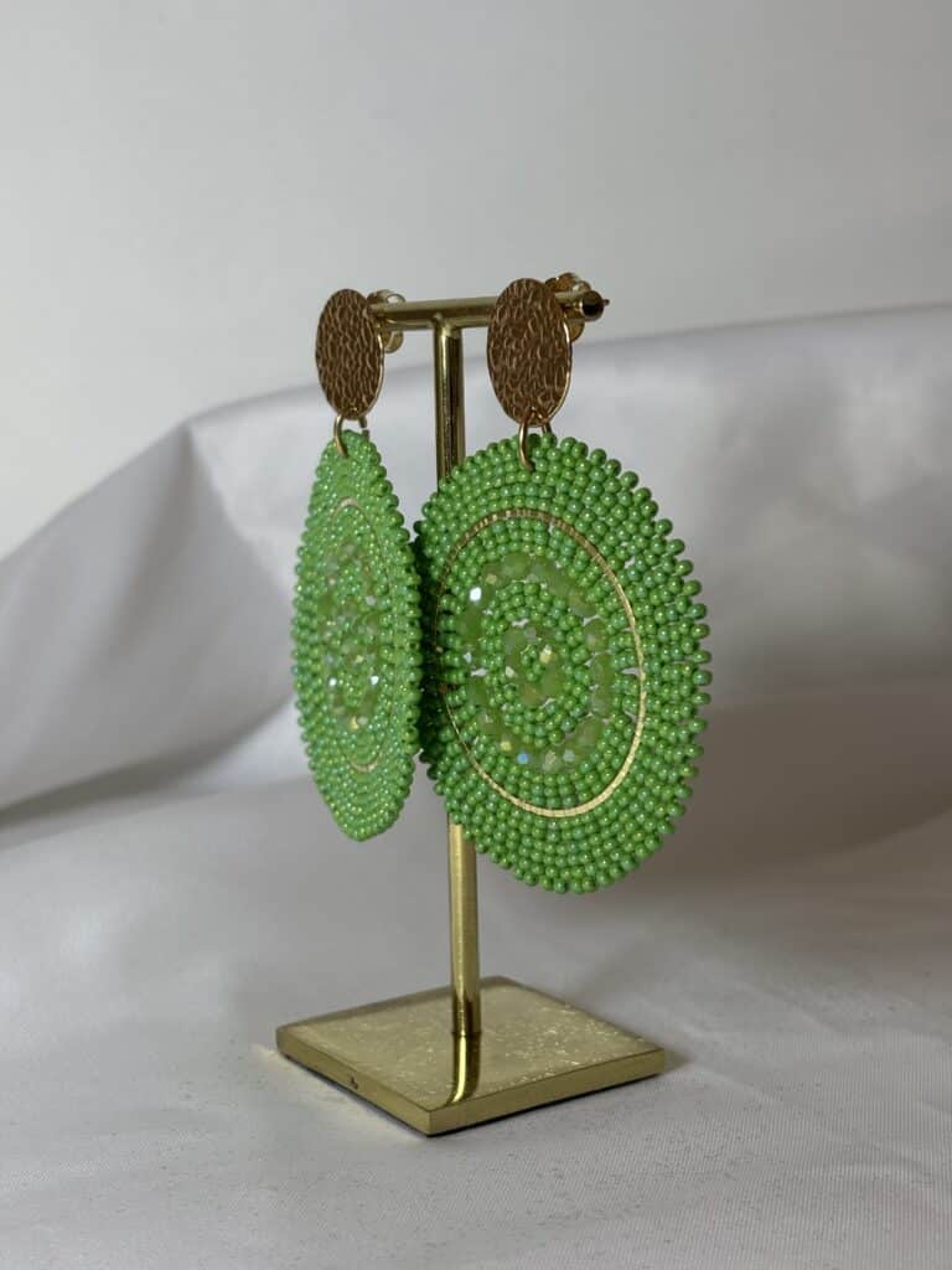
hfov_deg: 28.0
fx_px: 1907
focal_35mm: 52
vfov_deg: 36.8
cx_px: 476
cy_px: 635
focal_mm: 5.96
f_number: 1.6
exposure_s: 1/144
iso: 32
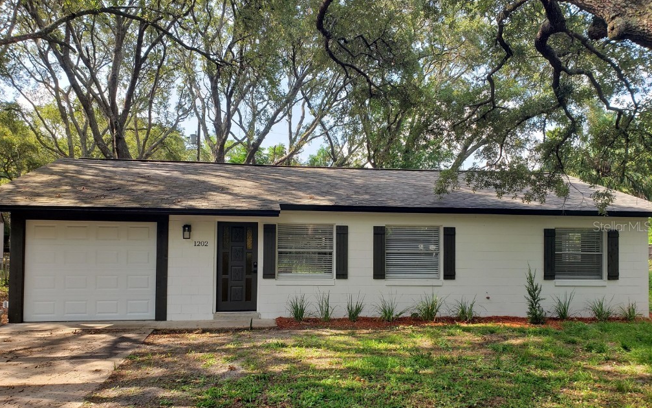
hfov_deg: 66.5
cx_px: 323
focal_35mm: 28
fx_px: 498
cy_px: 226
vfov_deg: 44.5
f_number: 2.4
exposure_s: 1/279
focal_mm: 4.3
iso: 50
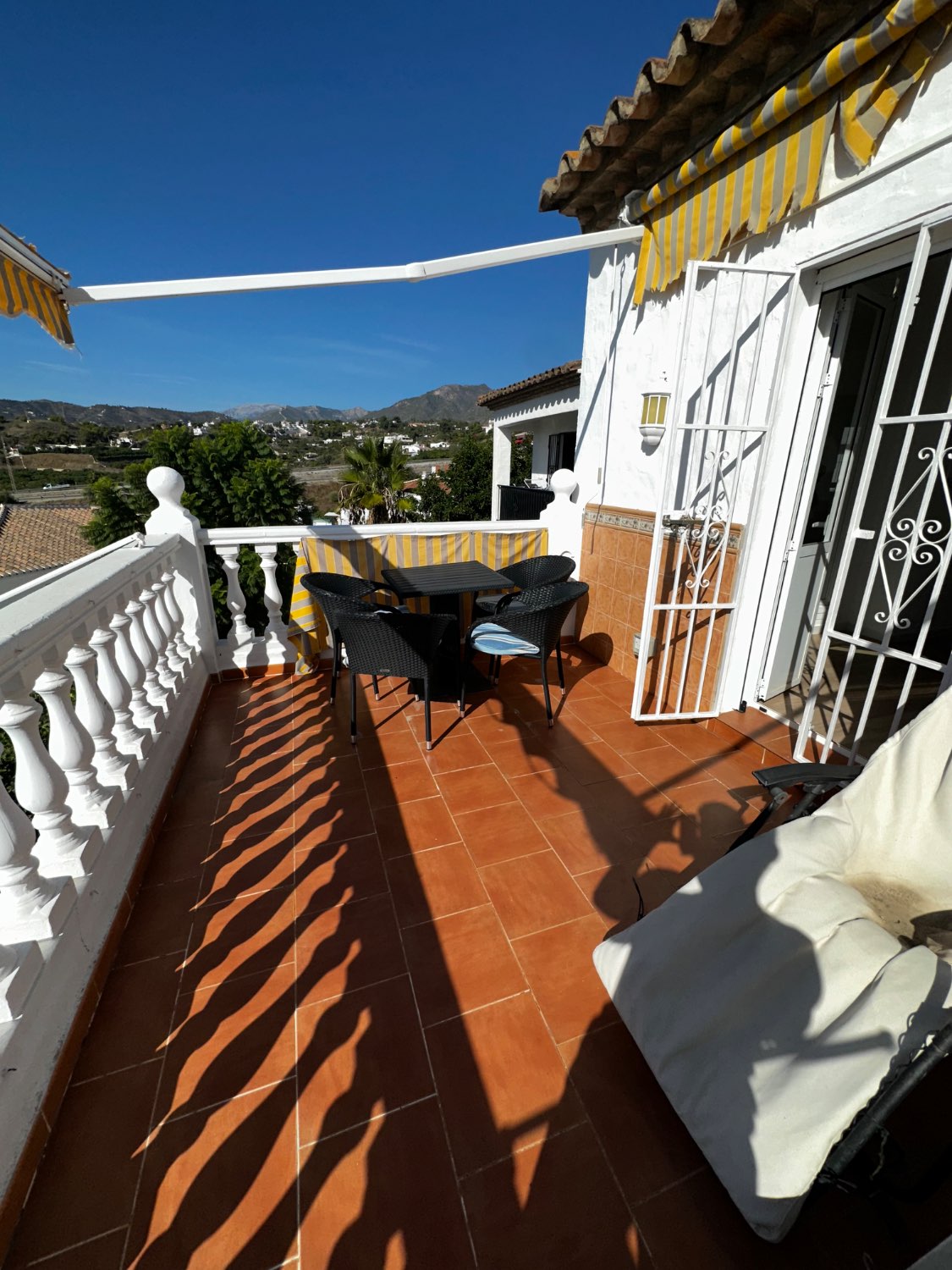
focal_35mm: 14
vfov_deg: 102.1
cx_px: 476
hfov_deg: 85.7
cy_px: 635
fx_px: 513
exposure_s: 1/3731
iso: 50
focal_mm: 2.22
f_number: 2.2
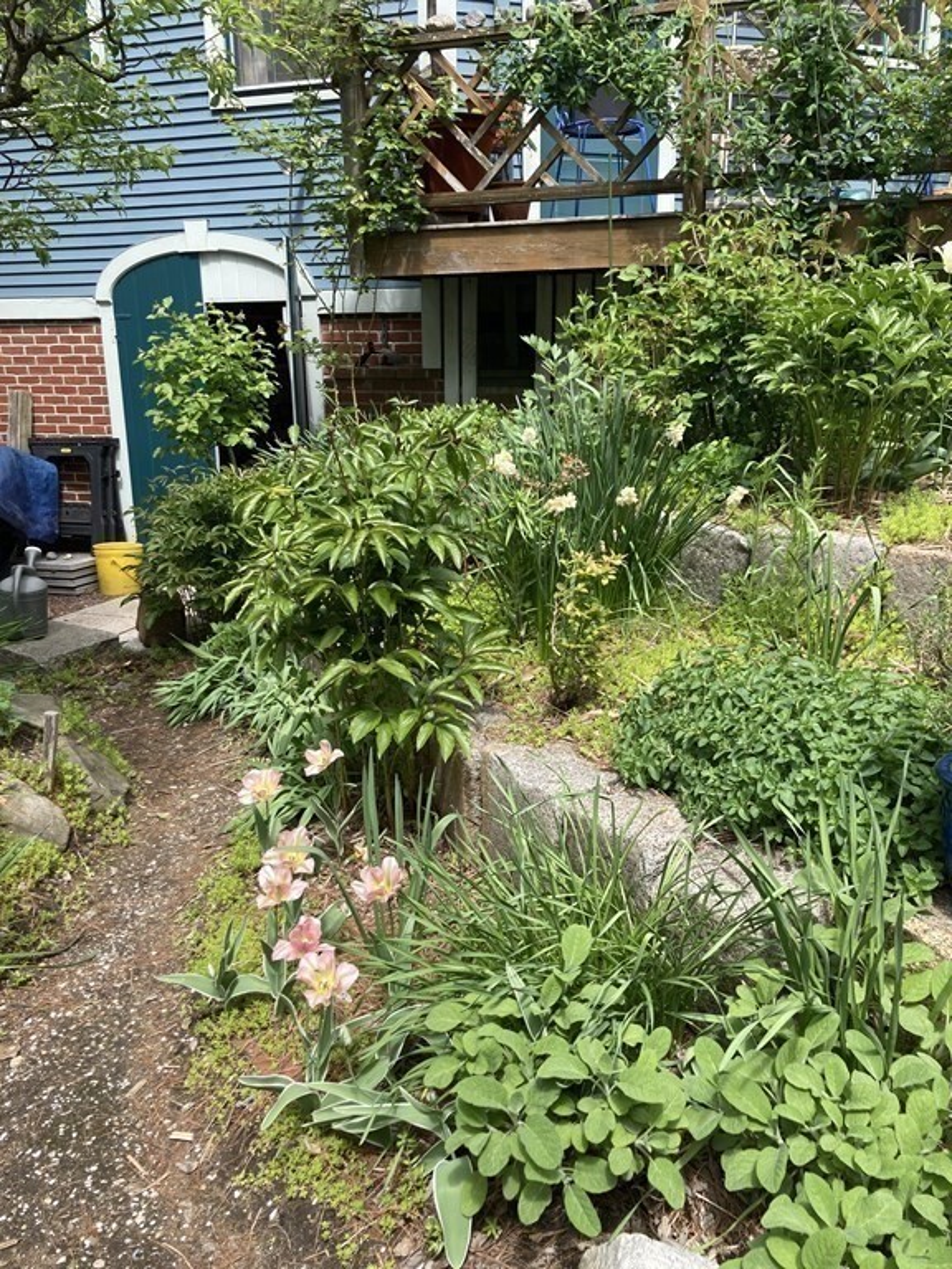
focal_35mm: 28
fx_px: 1027
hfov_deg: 49.7
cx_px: 476
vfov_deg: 63.4
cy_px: 634
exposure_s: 1/511
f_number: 1.8
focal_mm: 3.99
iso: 20
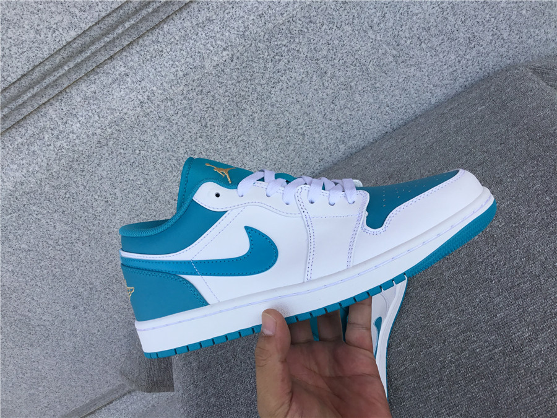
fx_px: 499
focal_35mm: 31
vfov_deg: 45.4
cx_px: 278
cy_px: 209
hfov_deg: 58.4
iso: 25
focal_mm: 3.3
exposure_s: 1/494
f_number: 2.4
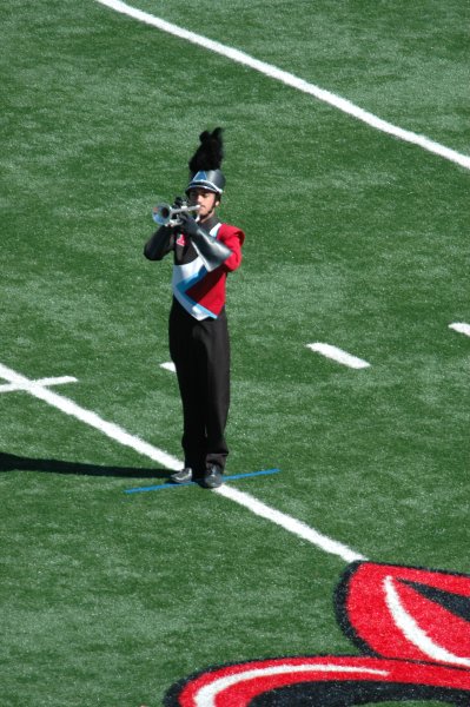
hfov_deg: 2.5
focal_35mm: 540
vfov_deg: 3.8
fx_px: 10593
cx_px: 235
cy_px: 354
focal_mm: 360
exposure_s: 1/640
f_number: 5.6
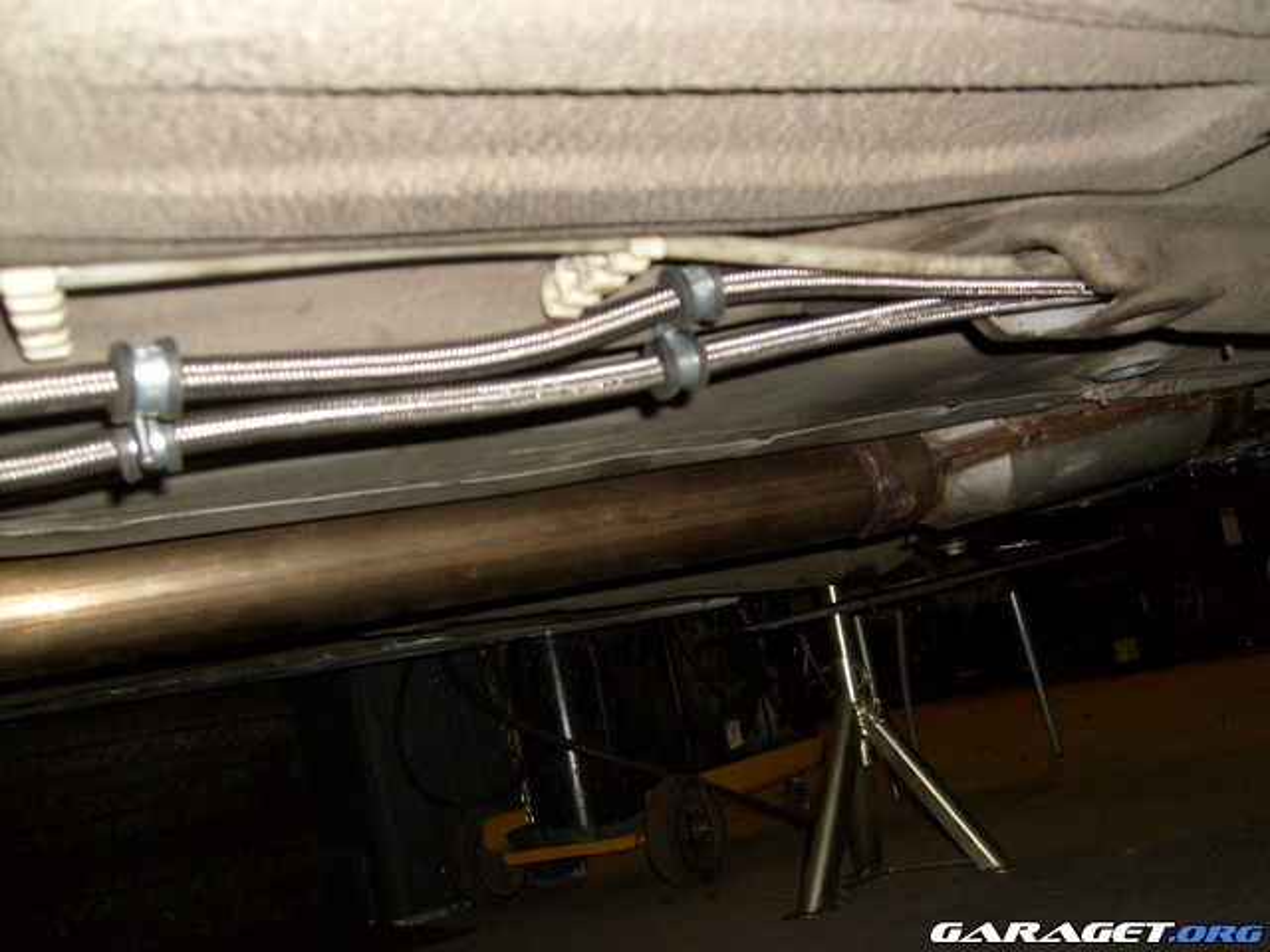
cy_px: 476
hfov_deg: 52.6
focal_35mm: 35
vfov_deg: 40.7
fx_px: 1284
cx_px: 635
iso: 100
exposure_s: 1/45
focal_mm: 5.8
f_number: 2.8
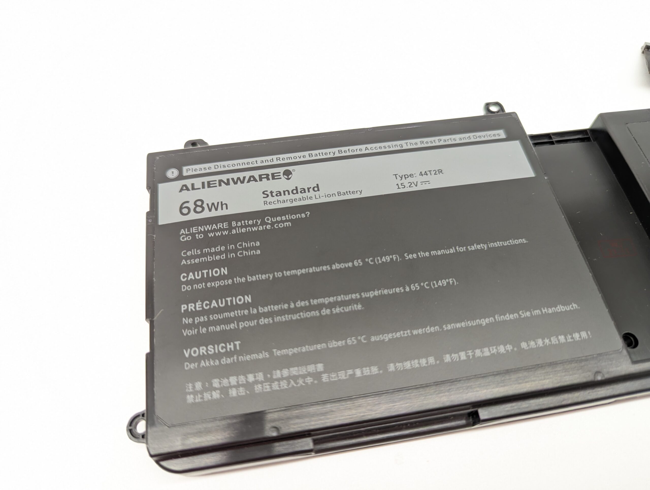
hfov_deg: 71.5
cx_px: 325
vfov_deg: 56.9
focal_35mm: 24
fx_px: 451
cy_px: 245
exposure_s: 1/90
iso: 162
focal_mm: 6.81
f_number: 1.85
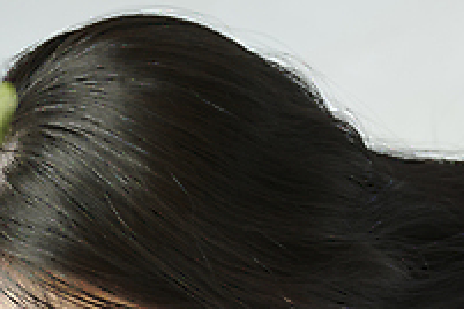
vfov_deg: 2.3
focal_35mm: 596
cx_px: 349
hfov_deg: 3.5
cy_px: 415
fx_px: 7681
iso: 64
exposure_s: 1/125
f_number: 5.6
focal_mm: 200
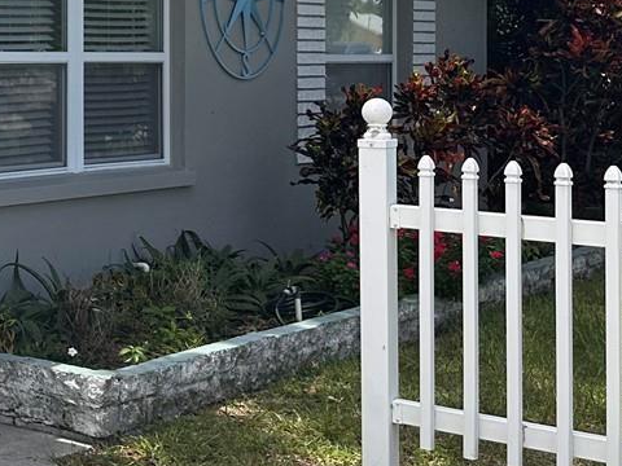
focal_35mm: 80
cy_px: 72
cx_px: -281
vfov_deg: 18.2
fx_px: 1437
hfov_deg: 21.1
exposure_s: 1/1812
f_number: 1.78
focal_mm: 6.86
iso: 80
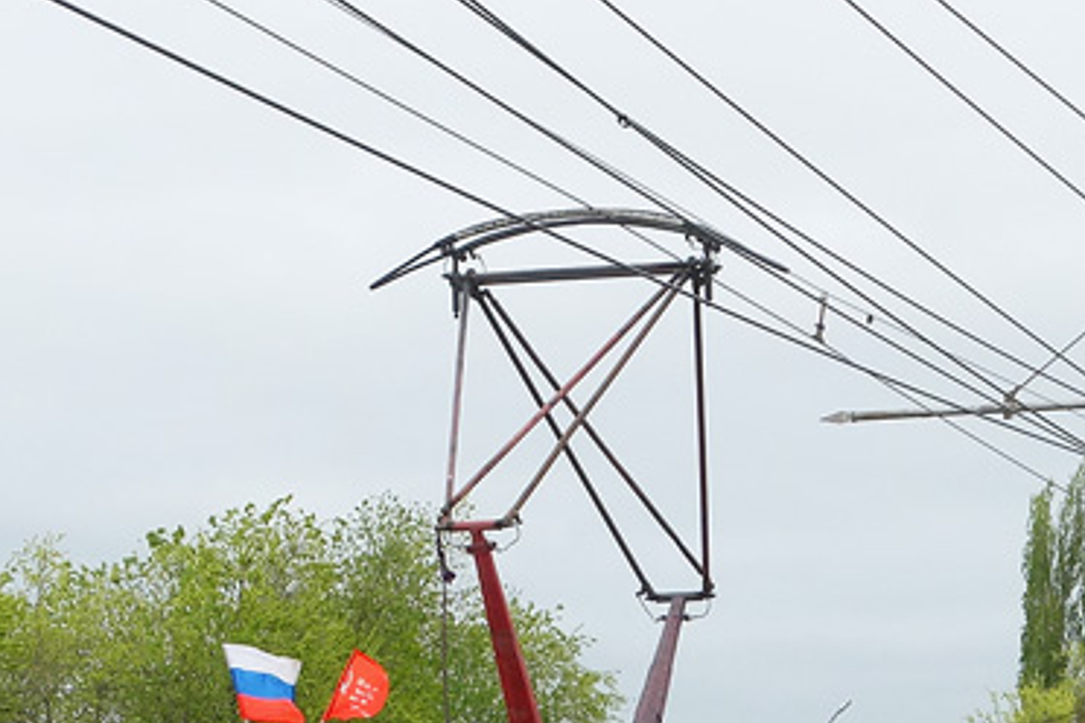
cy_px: 688
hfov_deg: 14.2
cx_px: 537
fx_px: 4370
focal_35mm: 145
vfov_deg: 9.4
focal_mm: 16.78
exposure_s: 1/500
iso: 125
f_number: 5.6
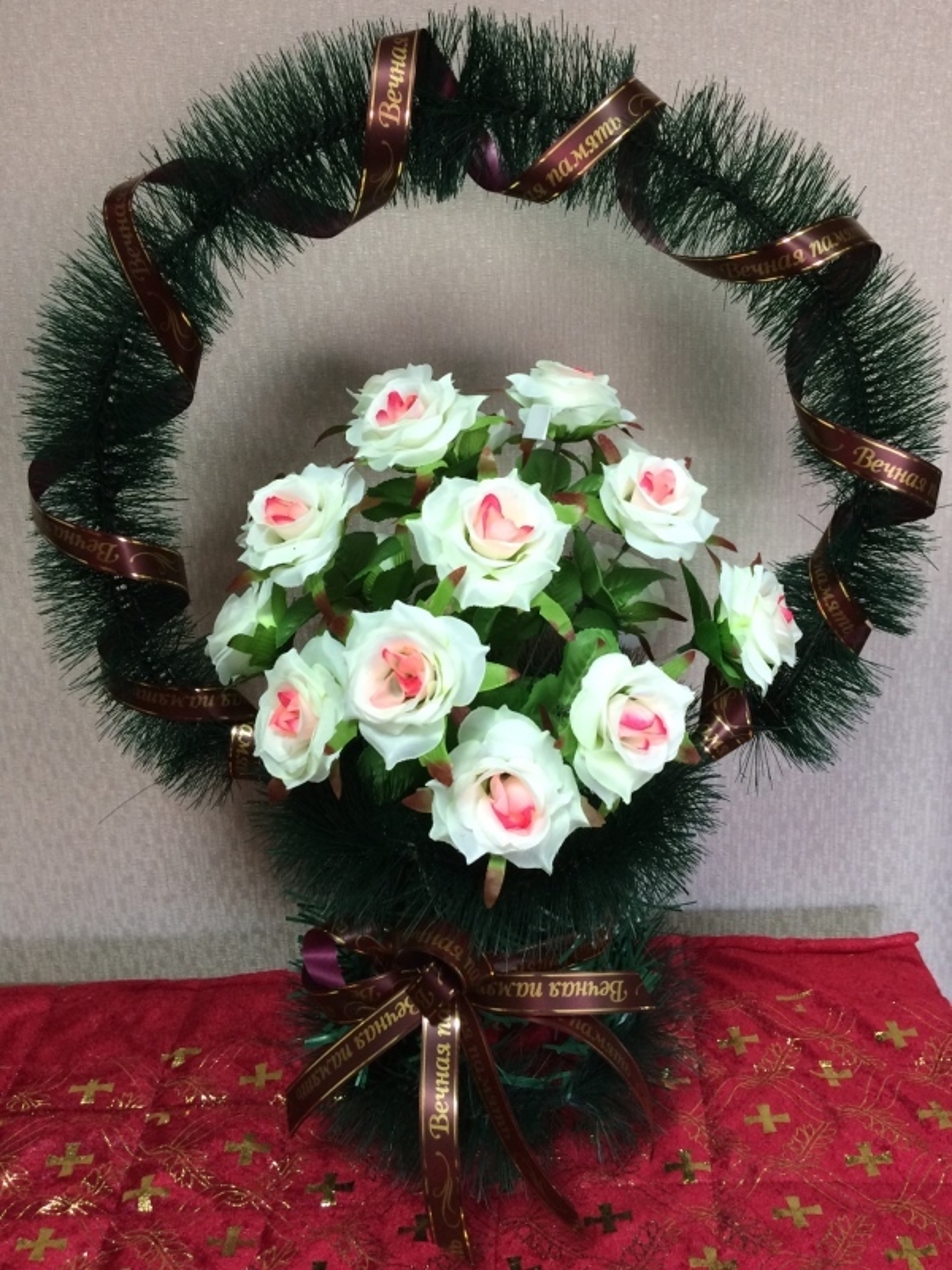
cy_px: 635
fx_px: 1063
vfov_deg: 61.7
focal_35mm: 29
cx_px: 476
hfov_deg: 48.2
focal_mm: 4.15
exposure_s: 1/33
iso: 160
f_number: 2.2
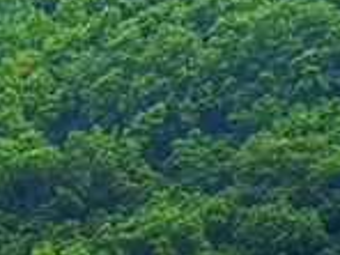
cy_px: 639
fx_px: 2514
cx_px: -526
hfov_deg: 7.2
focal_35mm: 256
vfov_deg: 5.6
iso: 50
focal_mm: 6.71
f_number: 1.9
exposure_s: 1/3058
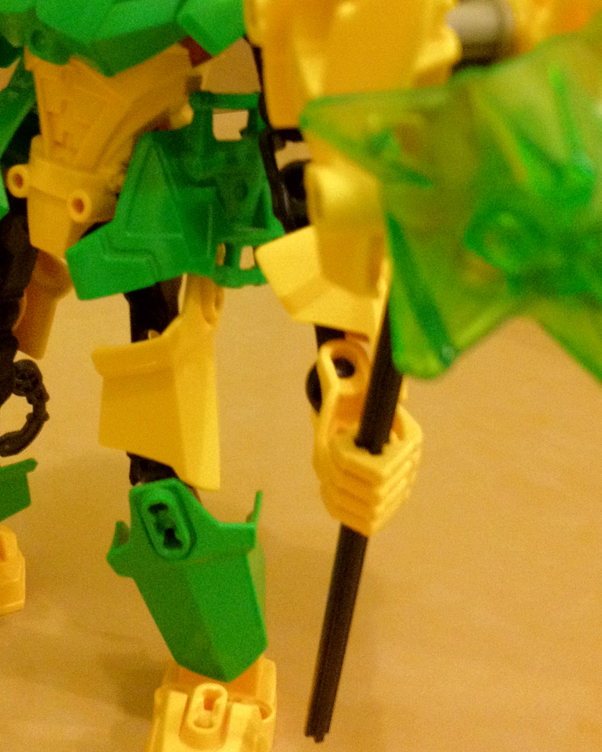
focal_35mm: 70
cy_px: 187
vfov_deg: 26.8
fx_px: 1559
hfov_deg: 21.7
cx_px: 179
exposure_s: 1/15
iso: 400
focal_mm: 4.28
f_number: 2.4
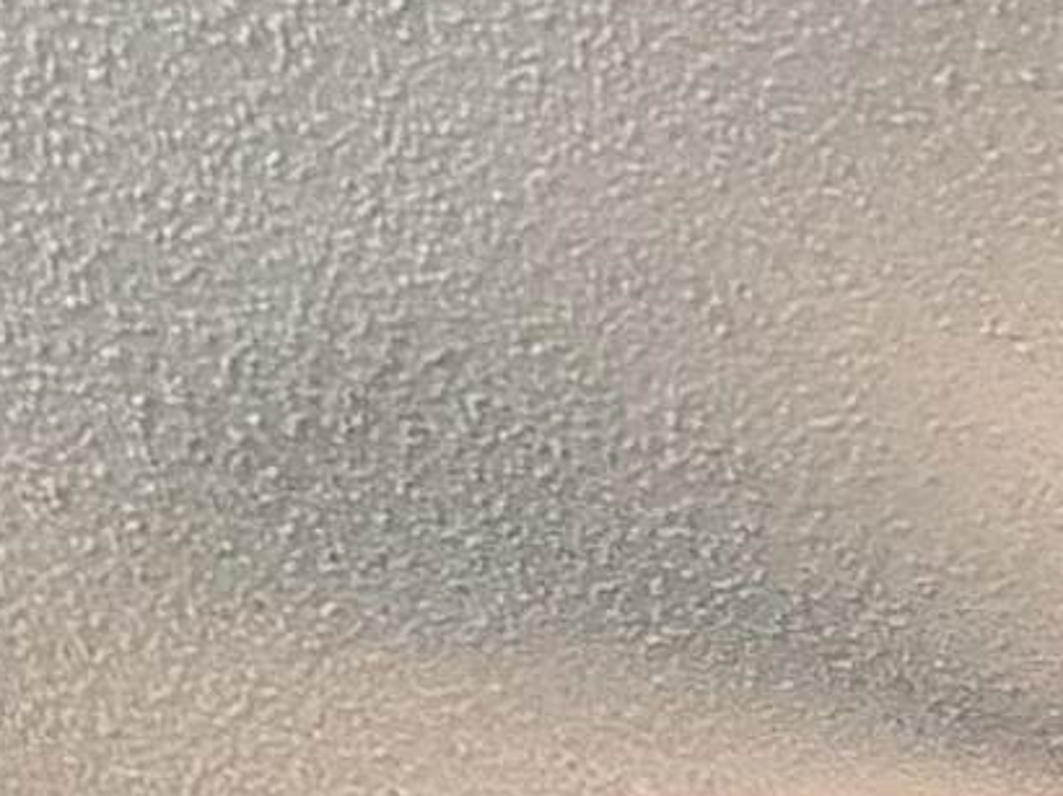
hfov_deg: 17.6
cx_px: 1353
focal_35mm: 105
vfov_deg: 9.1
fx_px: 3222
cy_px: 2790
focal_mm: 2.22
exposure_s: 1/60
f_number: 2.2
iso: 640
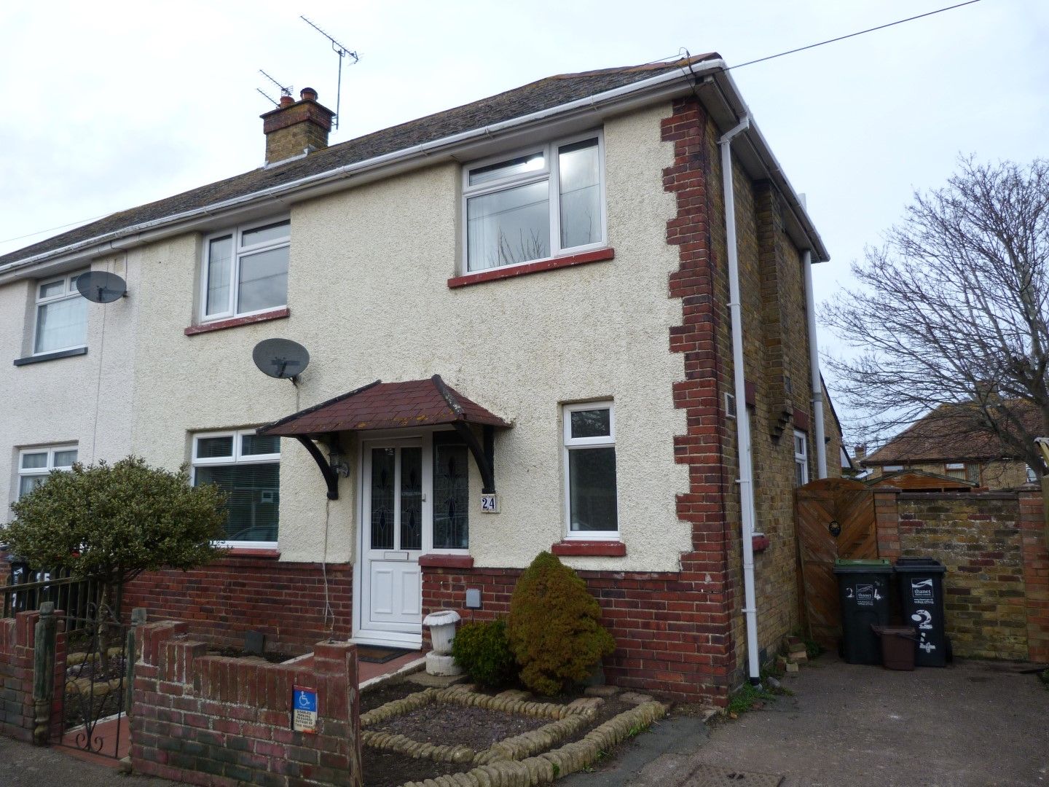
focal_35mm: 25
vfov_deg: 54.9
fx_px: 758
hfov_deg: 69.4
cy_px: 394
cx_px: 524
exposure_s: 1/400
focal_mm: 4.5
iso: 80
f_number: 2.8
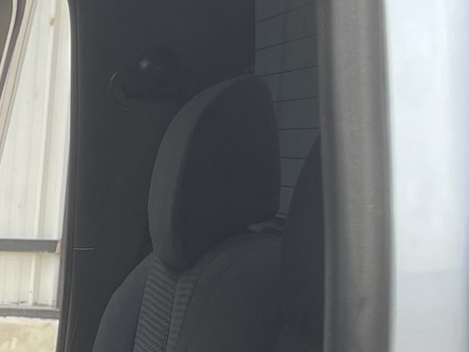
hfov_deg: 12.6
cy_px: 501
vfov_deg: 10.5
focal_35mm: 137
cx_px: -484
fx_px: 1856
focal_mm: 5.1
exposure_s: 1/332
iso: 32
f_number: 1.6
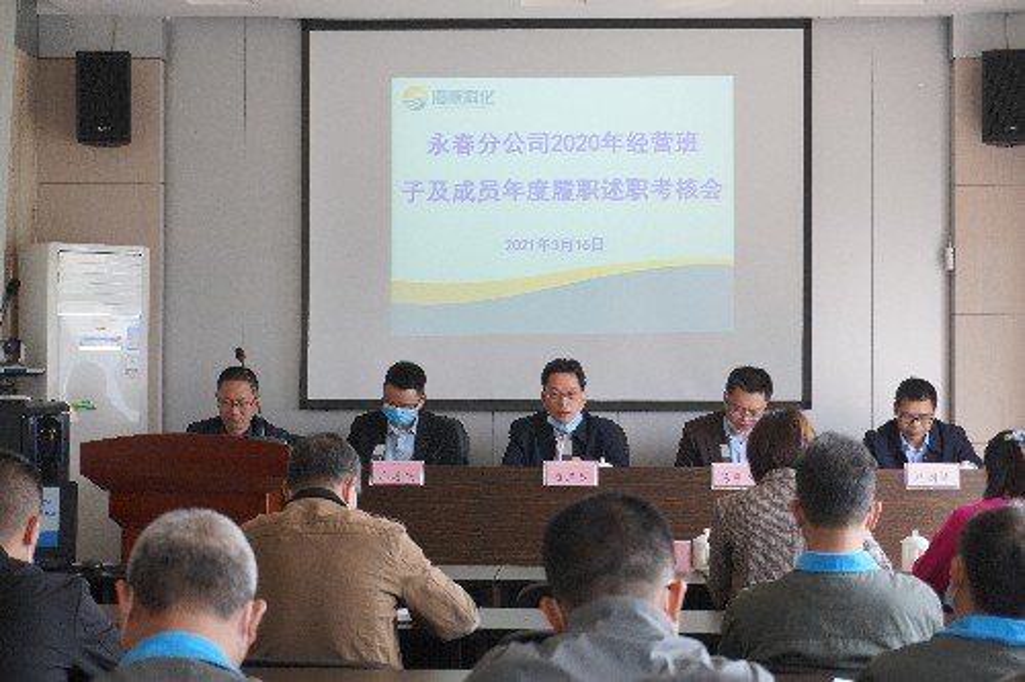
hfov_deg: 28.7
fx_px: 2007
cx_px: 512
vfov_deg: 19.3
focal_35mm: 70
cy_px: 341
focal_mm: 47
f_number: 5.6
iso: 1000
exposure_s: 1/160
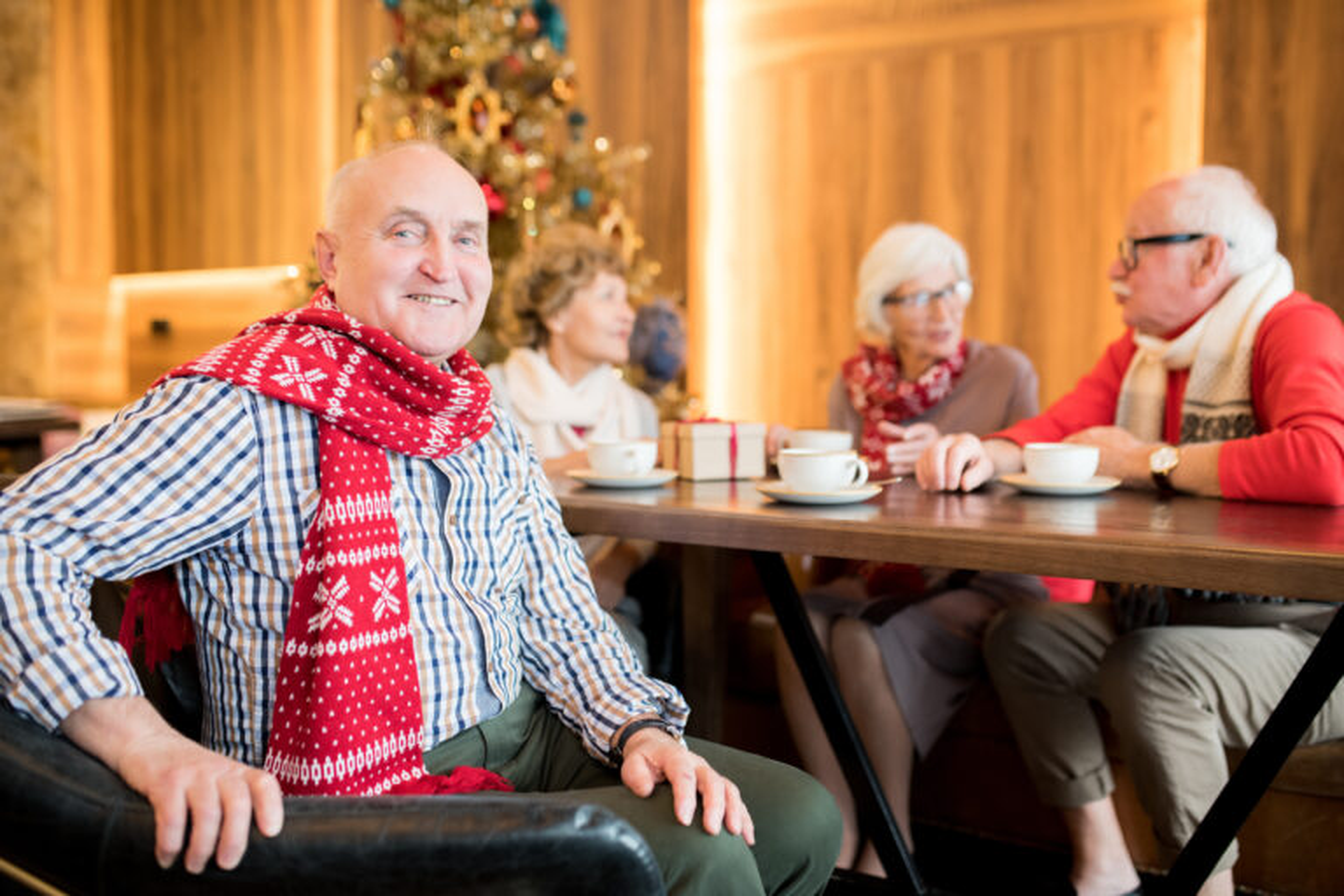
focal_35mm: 35
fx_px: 1307
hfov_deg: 54.4
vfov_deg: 37.9
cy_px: 448
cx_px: 672
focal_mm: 35
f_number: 2.2
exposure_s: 1/160
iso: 800
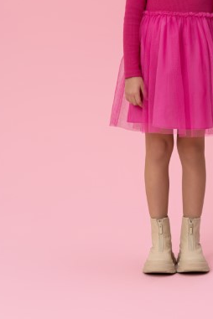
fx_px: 1216
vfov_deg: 14.9
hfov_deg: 10.0
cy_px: 65
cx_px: 179
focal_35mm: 137
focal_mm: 68
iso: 100
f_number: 6.3
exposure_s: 1/125
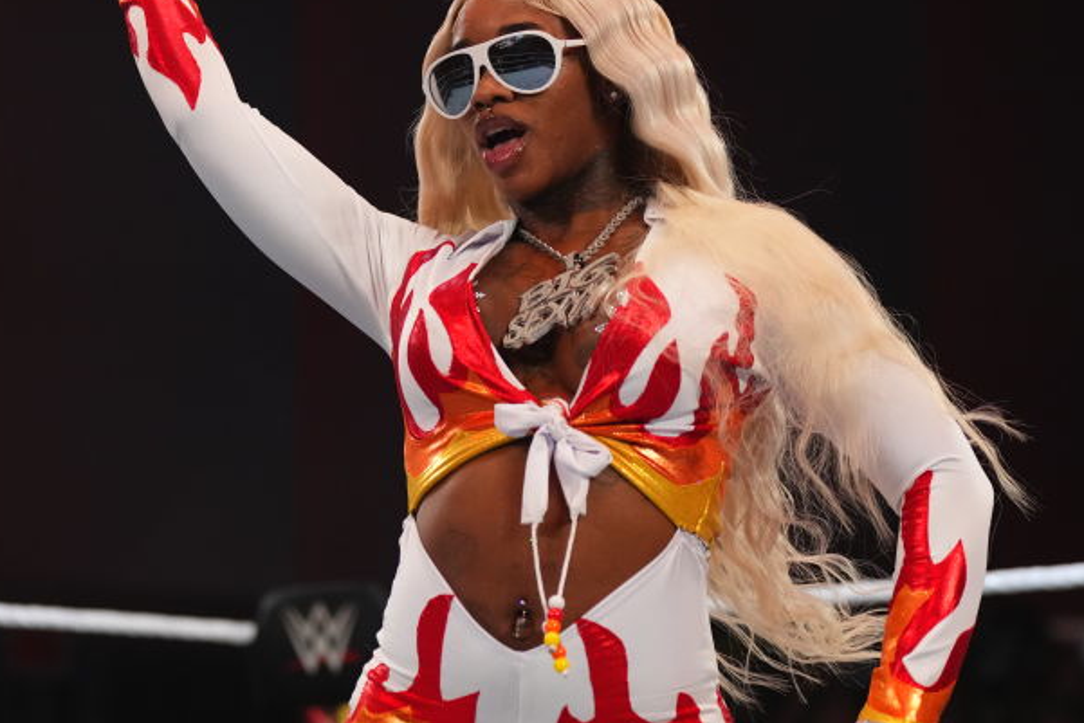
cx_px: 408
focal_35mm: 155
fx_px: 4668
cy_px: 389
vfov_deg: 8.9
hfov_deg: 13.2
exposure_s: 1/800
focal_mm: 91
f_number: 2.8
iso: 3200
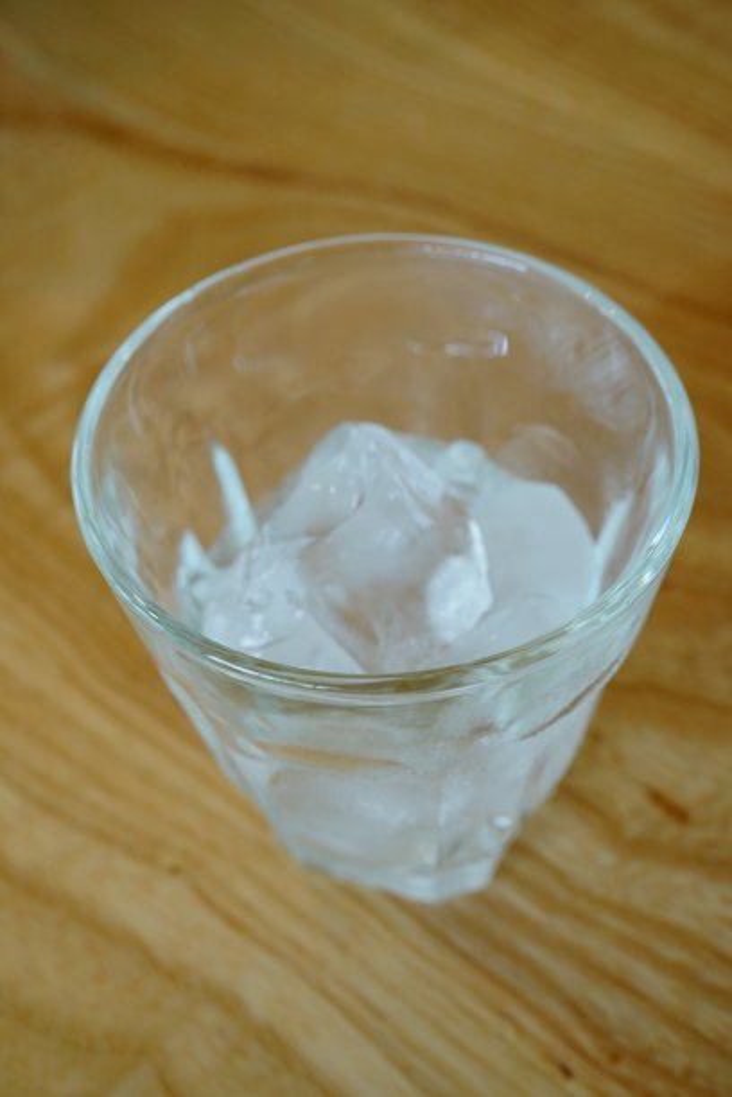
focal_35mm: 50
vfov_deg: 39.6
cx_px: 366
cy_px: 548
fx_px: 1525
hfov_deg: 27.0
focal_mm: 50
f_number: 8
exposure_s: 1/60
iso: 500
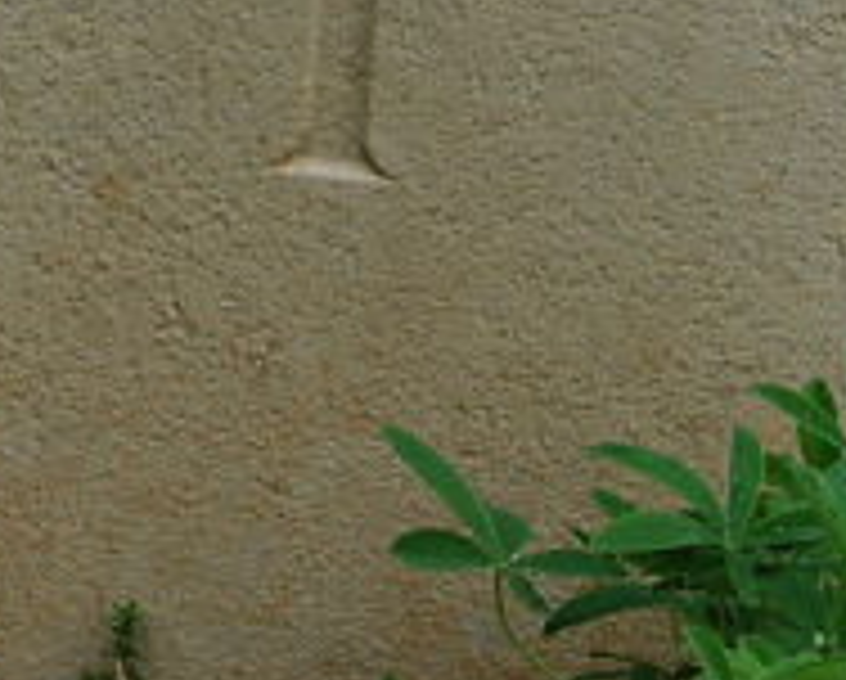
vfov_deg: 6.0
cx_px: 346
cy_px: -455
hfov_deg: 7.6
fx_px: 6395
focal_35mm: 255
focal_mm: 38
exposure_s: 1/200
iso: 200
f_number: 7.1
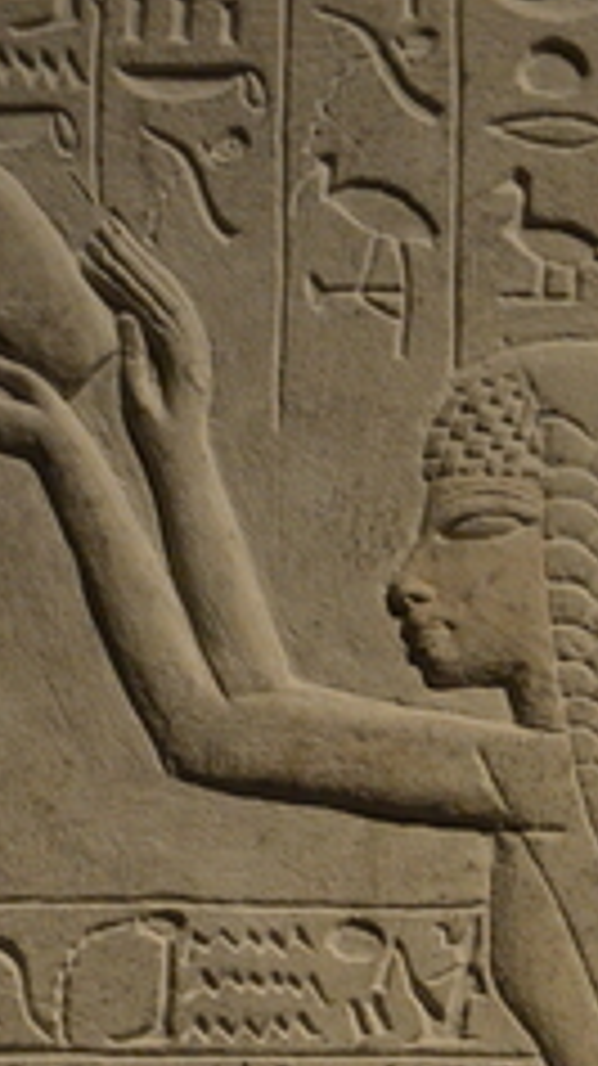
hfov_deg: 8.9
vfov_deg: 14.9
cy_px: 1466
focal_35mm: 136
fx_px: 3854
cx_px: 351
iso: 2500
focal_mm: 31
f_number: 4
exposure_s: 1/60
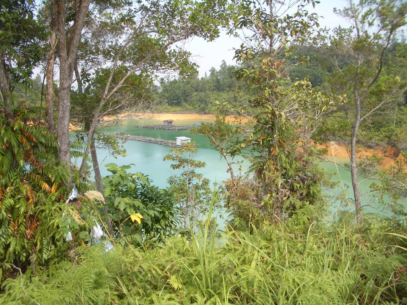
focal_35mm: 35
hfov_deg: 52.6
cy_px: 152
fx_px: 412
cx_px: 204
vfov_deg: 40.7
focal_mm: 5.8
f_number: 4.3
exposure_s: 1/250
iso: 50
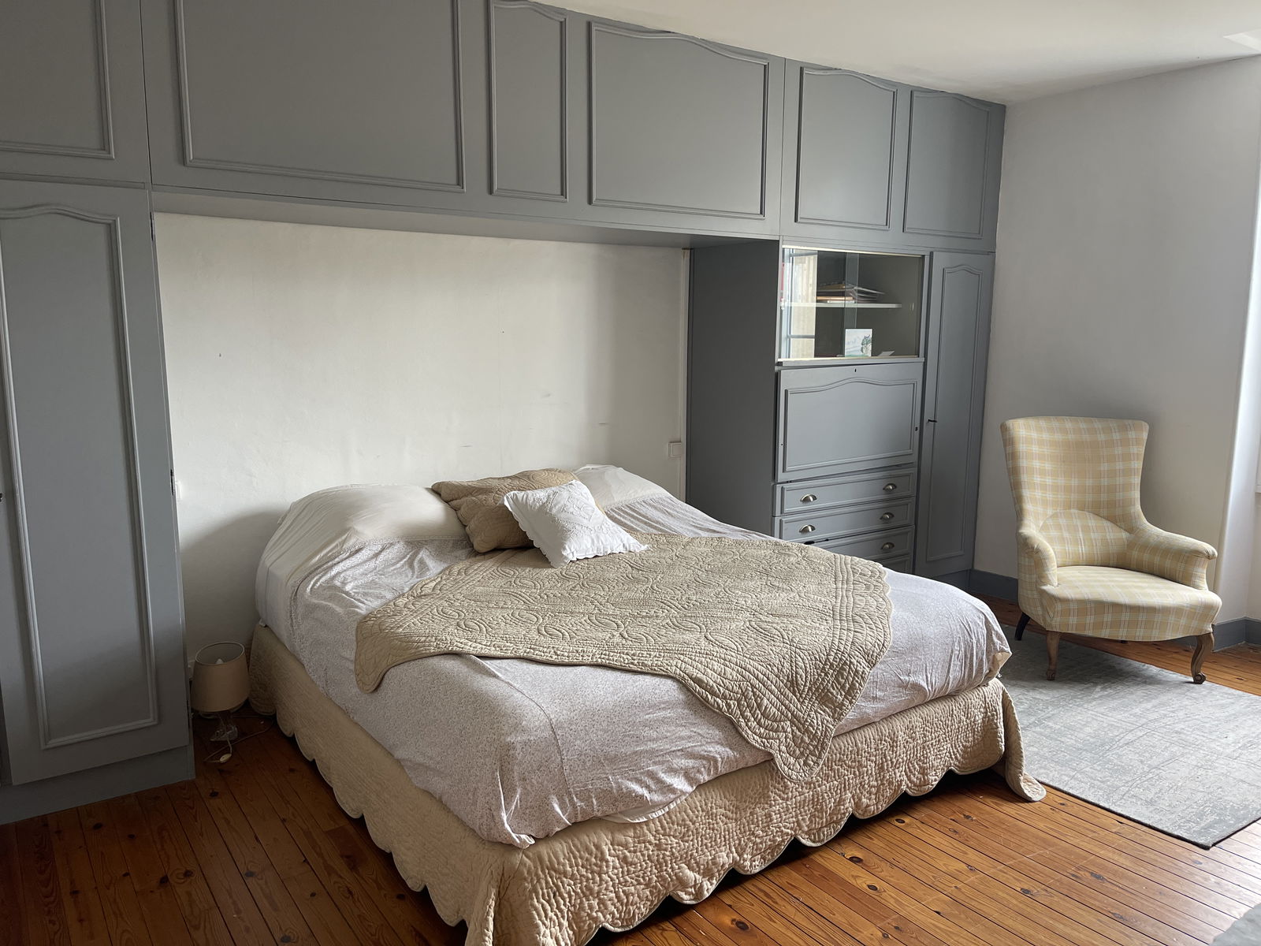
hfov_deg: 69.4
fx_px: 911
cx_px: 630
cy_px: 473
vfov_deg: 54.9
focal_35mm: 25
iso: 125
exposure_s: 1/106
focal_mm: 5.1
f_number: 1.6
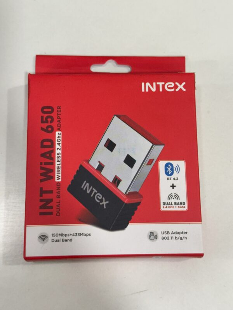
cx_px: 116
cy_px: 155
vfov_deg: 39.7
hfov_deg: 30.3
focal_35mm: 48
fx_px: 431
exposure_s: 1/100
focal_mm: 6.76
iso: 100
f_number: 1.78
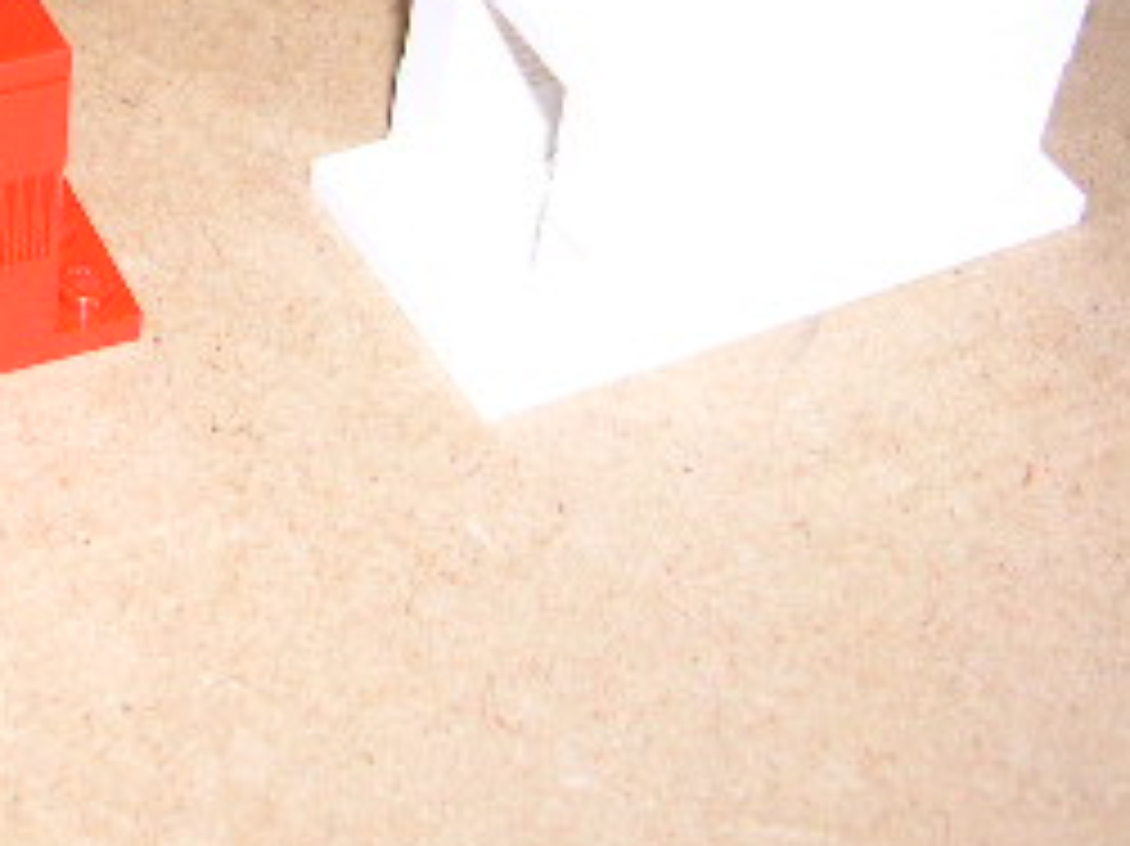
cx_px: -126
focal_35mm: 97
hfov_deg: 19.4
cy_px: 9
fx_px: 3165
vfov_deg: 15.0
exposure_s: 1/60
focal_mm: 8
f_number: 2.8
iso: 100
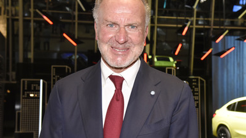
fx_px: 352
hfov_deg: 38.5
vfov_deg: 22.2
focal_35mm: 54
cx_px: 121
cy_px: 73
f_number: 6.3
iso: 2500
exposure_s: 1/80
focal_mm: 44
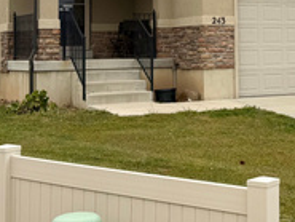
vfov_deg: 17.5
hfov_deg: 22.7
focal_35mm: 83
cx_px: 285
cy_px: 16
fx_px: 708
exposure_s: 1/263
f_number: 1.78
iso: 64
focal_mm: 6.76
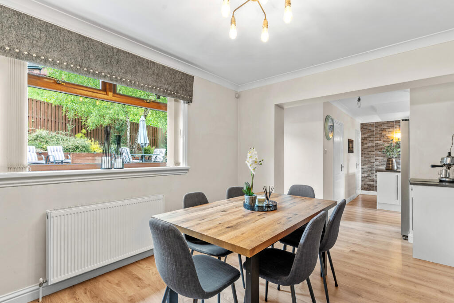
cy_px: 152
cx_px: 227
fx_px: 214
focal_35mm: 17
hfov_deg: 93.3
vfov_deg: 70.5
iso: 250
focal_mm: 17
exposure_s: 1/1.25
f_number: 8
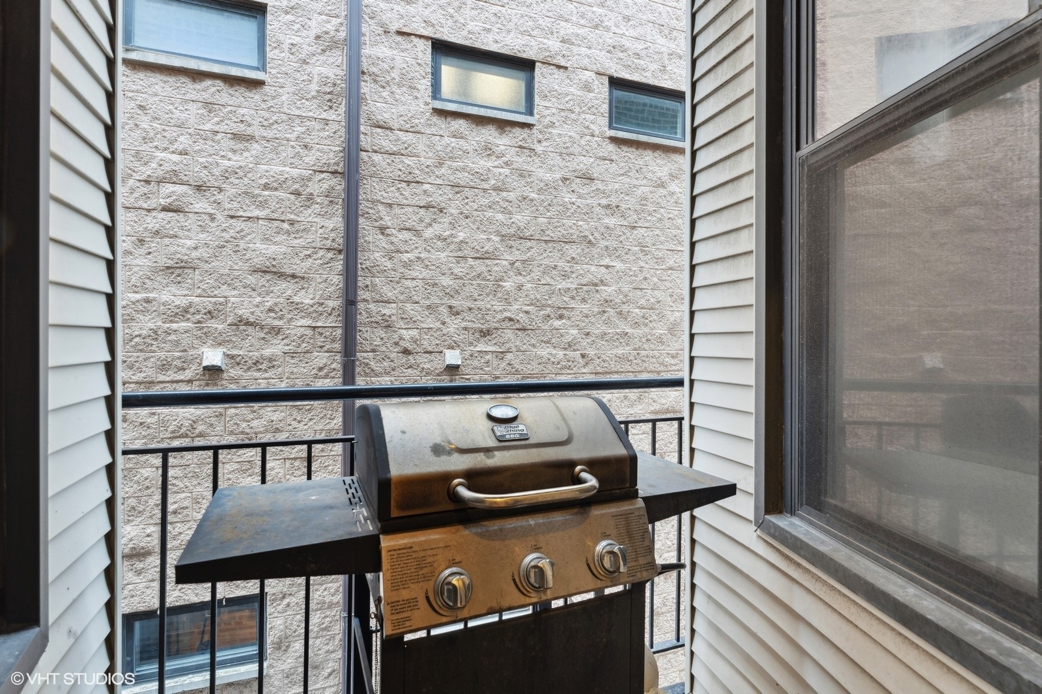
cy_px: 347
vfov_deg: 73.7
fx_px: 463
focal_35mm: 16
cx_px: 521
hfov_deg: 96.7
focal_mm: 16
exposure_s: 1/8
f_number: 8
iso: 320
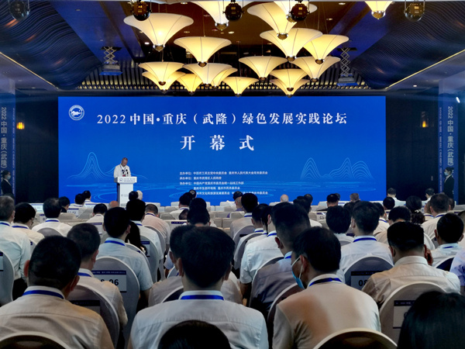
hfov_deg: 34.9
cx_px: 232
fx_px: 739
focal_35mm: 55
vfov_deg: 26.6
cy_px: 174
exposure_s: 1/100
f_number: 1.8
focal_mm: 5.58
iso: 100
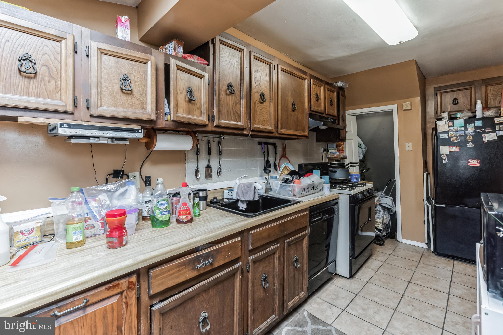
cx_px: 252
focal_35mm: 16
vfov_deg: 73.7
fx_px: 224
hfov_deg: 96.7
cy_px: 168
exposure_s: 1/25
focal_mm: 16
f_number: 6.3
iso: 320
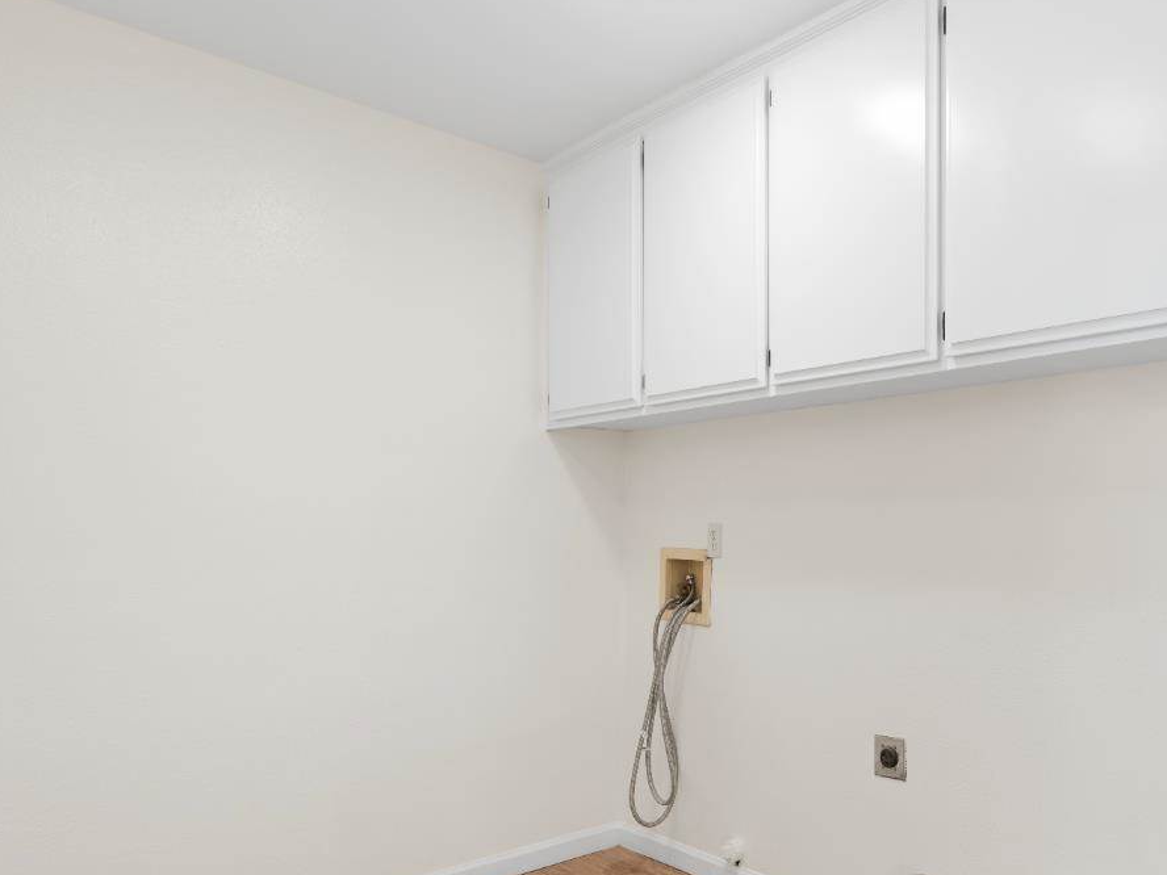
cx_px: 936
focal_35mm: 26
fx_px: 877
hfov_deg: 61.7
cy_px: 533
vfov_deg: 52.6
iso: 250
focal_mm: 16
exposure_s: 1.3
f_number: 8
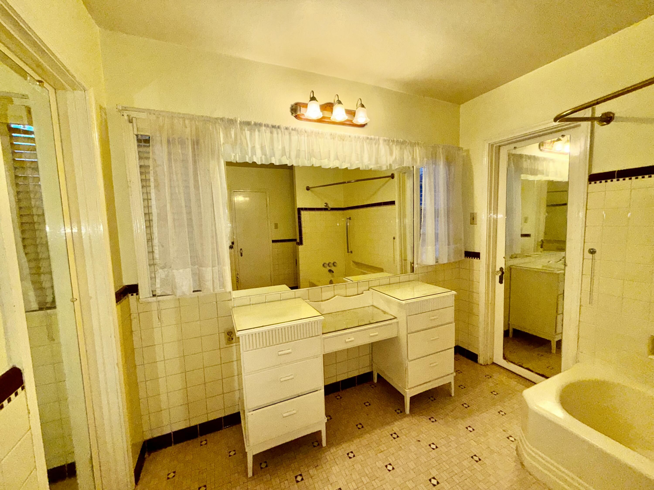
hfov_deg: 102.1
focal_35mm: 14
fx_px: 265
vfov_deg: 85.7
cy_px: 245
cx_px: 327
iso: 80
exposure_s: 1/122
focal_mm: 2.22
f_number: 2.2
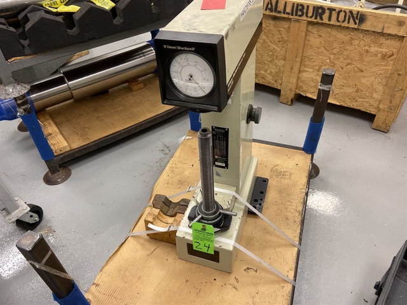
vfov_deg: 53.1
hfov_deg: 67.3
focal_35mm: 26
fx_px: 306
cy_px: 152
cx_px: 204
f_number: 1.8
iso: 100
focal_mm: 4.25
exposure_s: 1/60
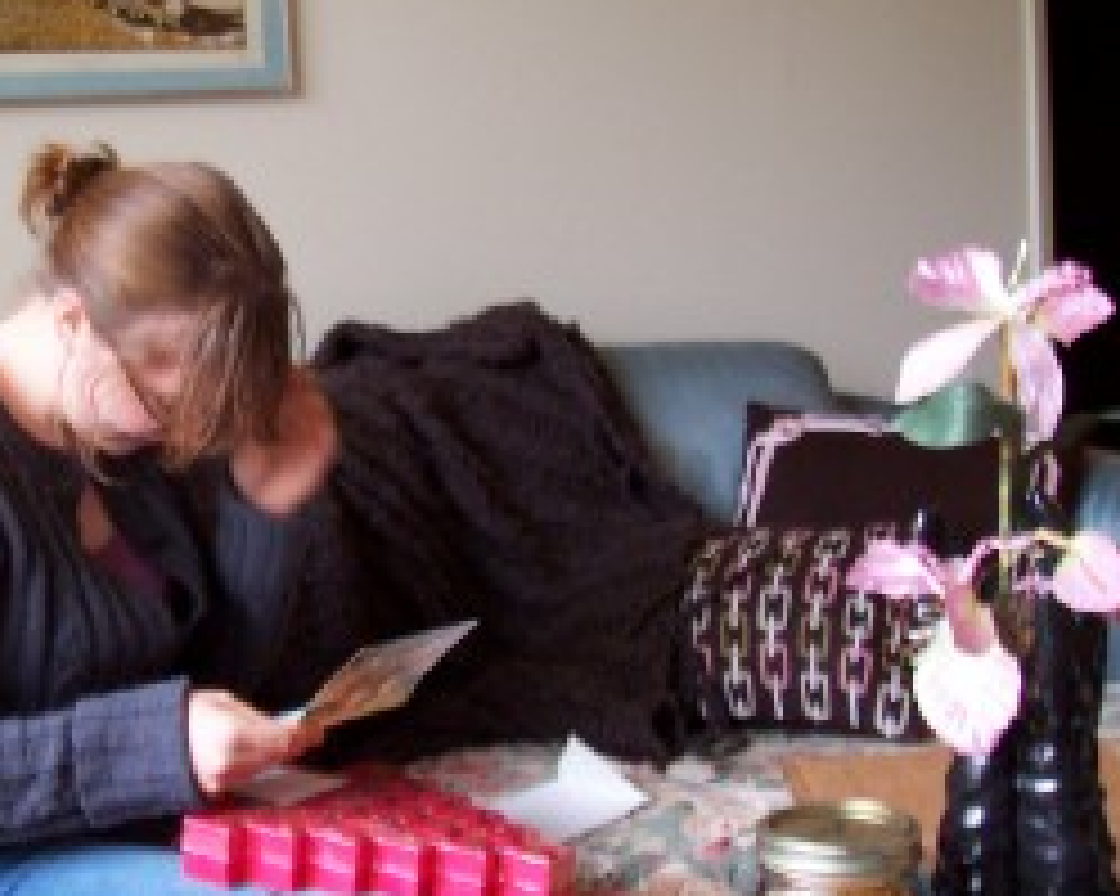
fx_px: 1922
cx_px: 306
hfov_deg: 32.0
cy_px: 441
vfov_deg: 26.2
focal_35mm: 58
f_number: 2.8
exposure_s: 1/10
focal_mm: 5.6
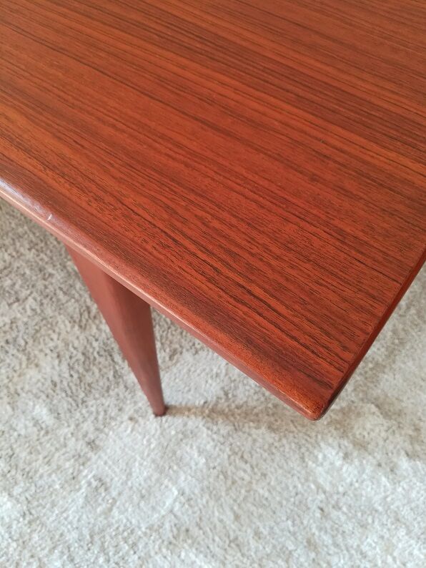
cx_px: 213
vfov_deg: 67.3
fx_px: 426
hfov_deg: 53.1
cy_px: 284
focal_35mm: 26
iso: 100
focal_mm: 3.83
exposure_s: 1/33.3
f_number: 2.2
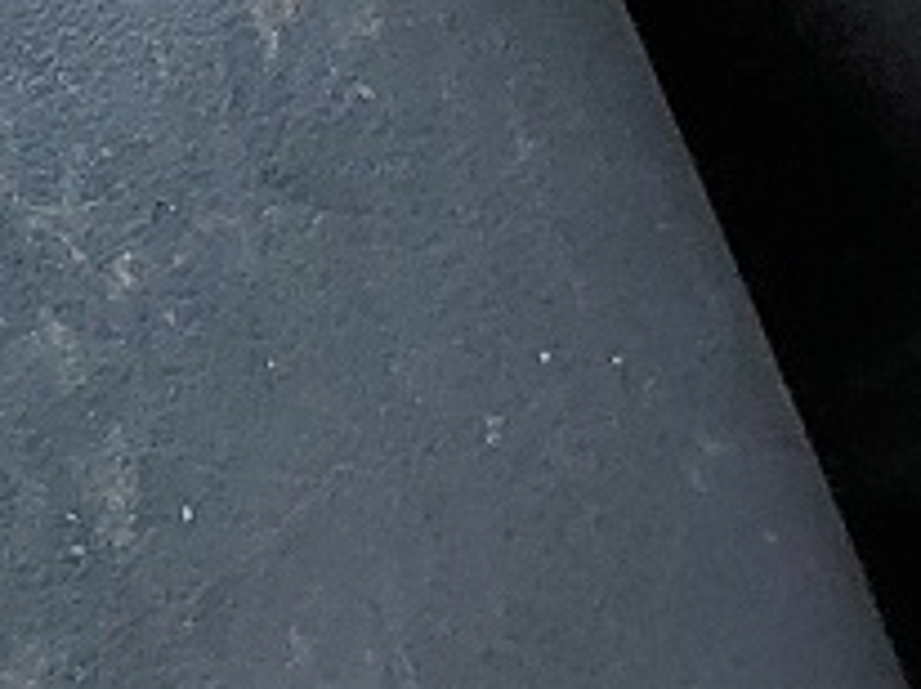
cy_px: -1570
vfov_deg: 6.5
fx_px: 5368
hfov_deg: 8.7
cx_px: -1484
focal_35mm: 202
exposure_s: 1/156
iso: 50
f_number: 1.5
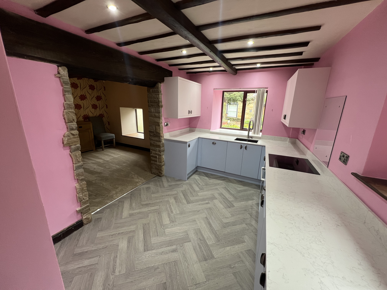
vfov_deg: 89.9
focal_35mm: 13
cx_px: 194
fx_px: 145
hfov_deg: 106.2
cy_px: 145
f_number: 1.8
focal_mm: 1.57
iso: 125
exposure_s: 1/100
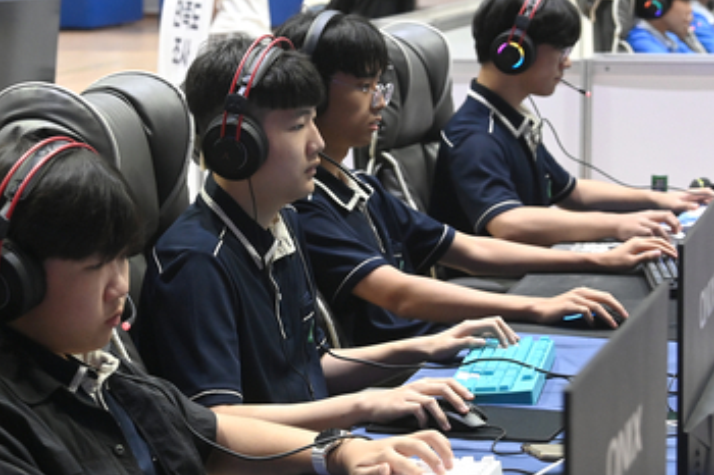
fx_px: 2379
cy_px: 332
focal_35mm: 120
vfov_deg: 11.4
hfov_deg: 17.0
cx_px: 245
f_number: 5.6
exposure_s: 1/125
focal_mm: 70
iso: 5000
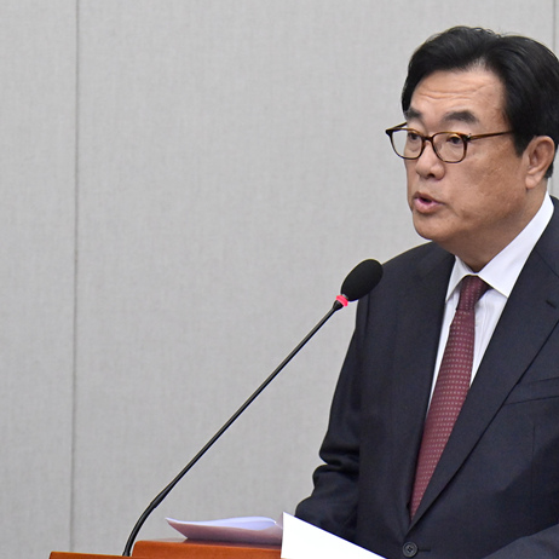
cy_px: 310
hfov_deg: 6.6
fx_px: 4842
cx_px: 426
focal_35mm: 265
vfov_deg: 6.6
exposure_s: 1/320
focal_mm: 180
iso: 6400
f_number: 8
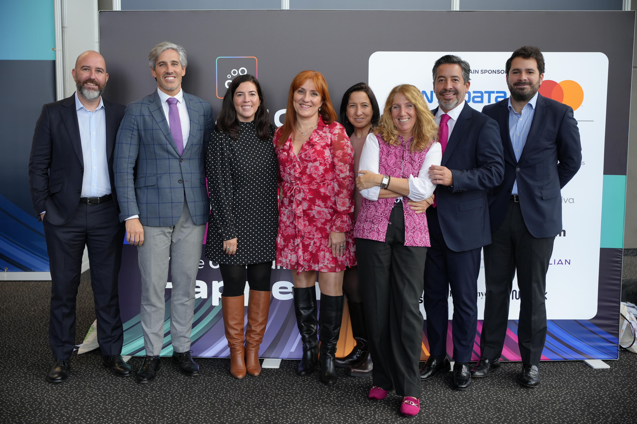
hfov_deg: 45.4
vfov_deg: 31.2
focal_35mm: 43
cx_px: 318
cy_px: 212
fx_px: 761
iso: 640
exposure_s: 1/800
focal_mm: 43
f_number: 2.8
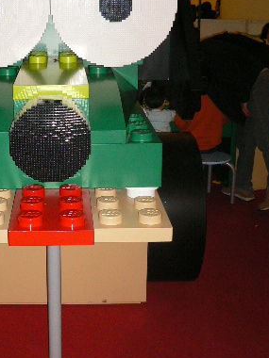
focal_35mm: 59
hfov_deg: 24.4
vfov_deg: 32.6
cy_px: 152
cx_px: 57
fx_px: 611
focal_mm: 5.8
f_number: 2.8
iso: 200
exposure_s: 1/60
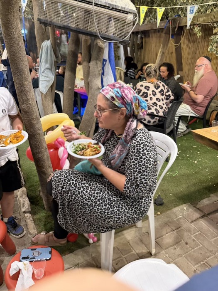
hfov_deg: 56.8
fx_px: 202
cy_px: 146
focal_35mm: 24
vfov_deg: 71.6
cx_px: 109
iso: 500
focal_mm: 6.76
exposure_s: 1/50
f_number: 1.78
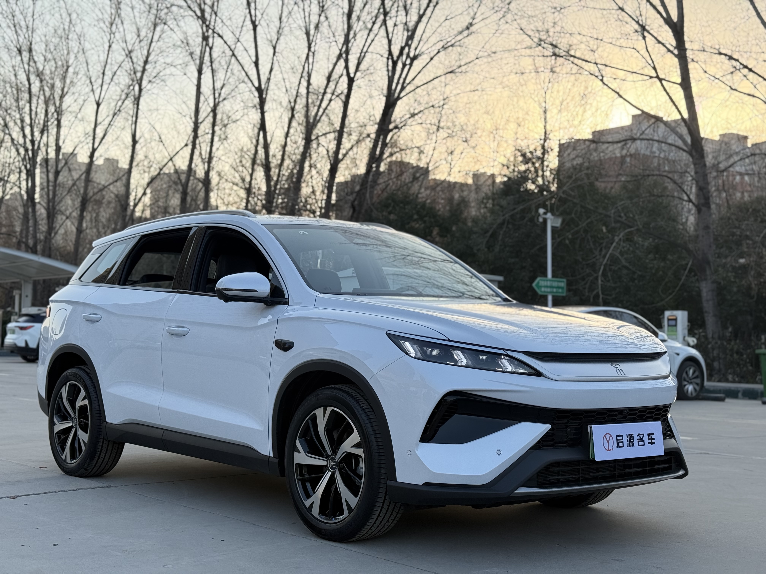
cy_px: 287
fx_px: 1062
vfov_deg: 30.3
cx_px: 383
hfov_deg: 39.7
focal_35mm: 48
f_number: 1.78
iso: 100
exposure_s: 1/928
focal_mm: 6.76
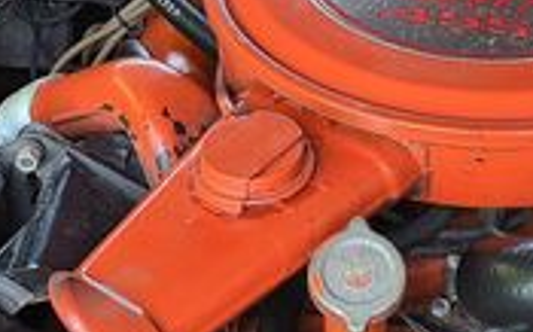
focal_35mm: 101
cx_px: 323
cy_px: -24
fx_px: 1466
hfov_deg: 20.6
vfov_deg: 12.7
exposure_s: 1/59
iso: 64
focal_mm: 5.4
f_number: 1.8
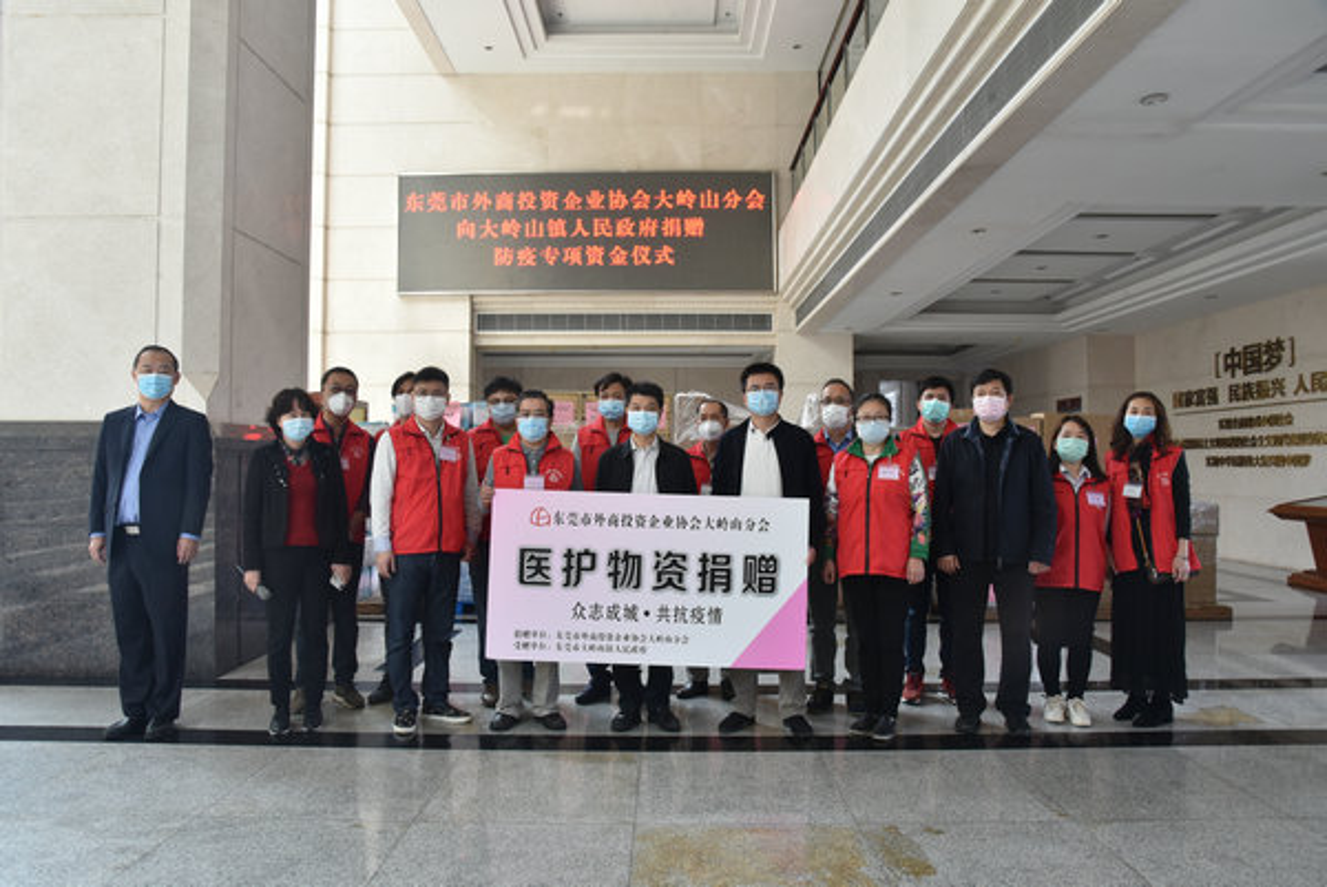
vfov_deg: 53.2
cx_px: 664
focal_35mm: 24
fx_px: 885
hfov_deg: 73.7
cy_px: 444
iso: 1250
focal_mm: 24
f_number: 10
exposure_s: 1/100
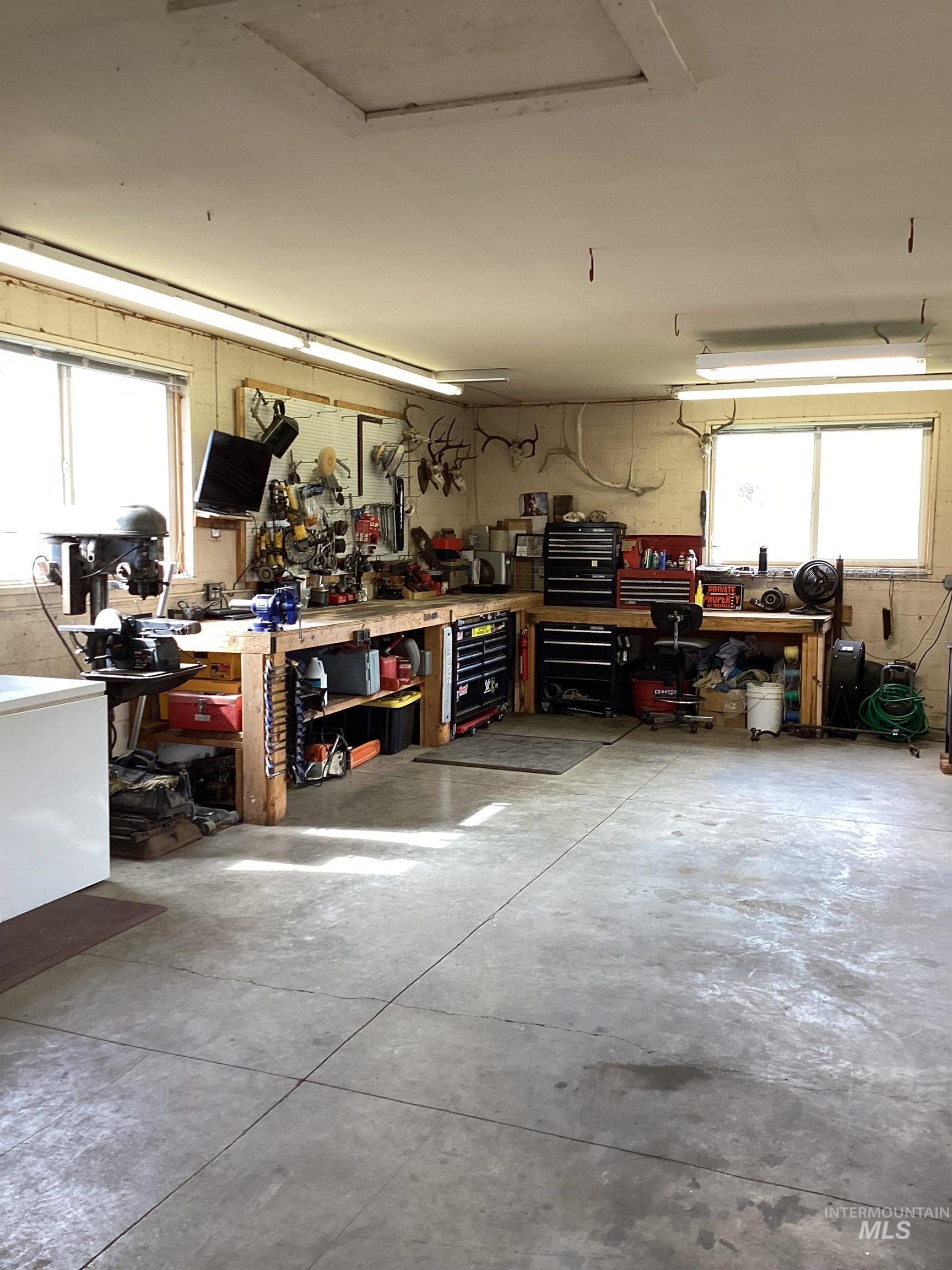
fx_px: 1137
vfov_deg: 58.4
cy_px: 635
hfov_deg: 45.4
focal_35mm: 31
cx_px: 476
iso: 64
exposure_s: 1/60
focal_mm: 3.3
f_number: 2.4
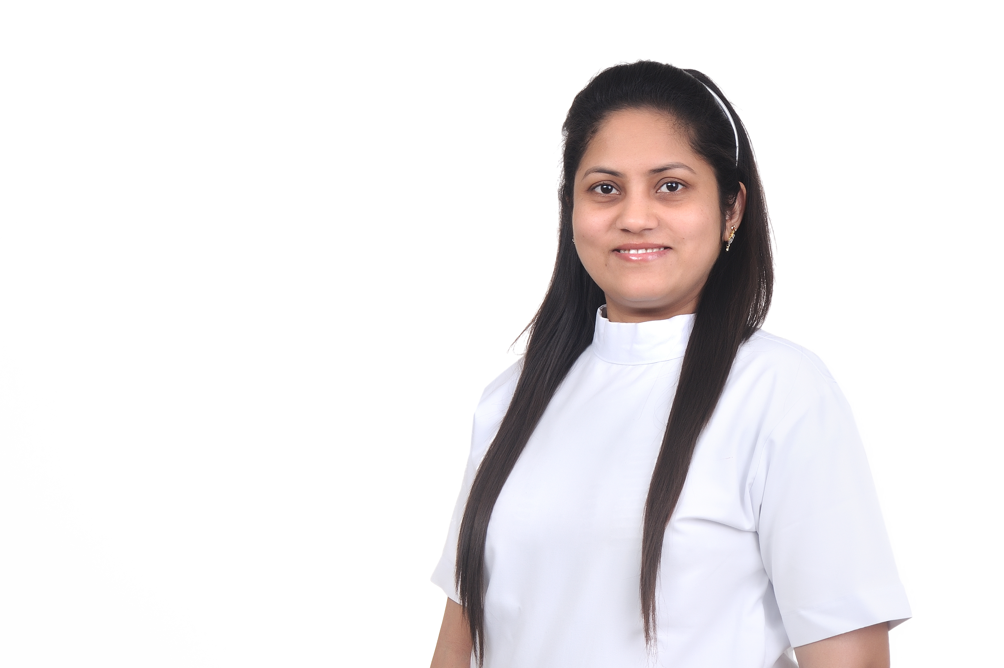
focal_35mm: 105
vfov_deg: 13.0
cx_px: 502
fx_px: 2926
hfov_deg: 19.5
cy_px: 334
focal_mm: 105
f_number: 11
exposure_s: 1/125
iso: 200
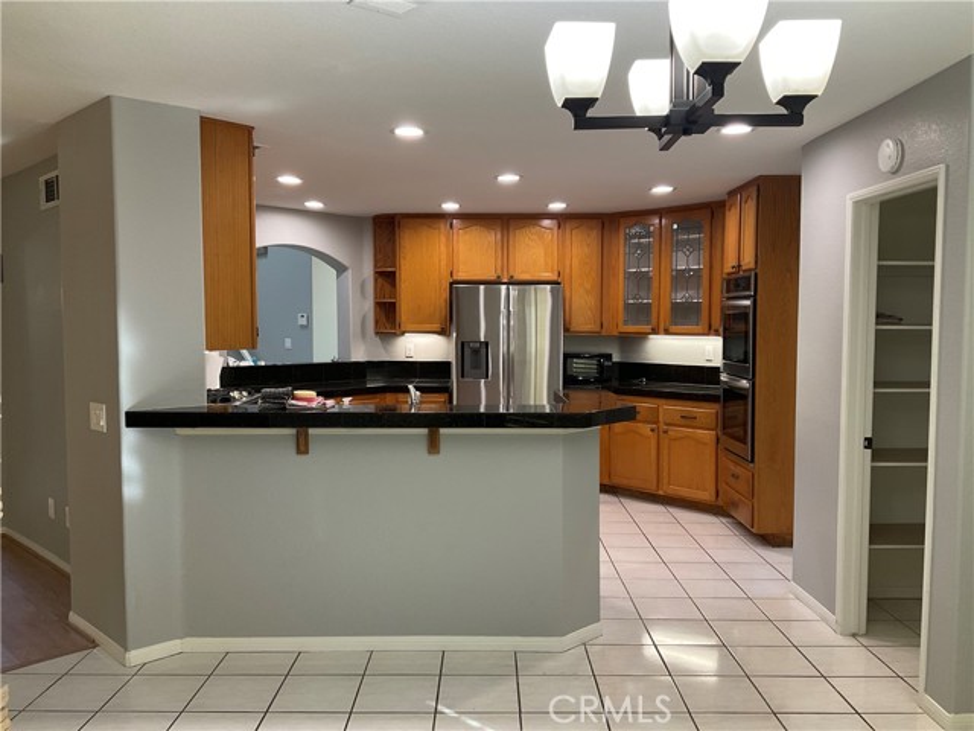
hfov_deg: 61.7
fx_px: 816
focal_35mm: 29
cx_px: 487
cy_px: 366
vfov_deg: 48.2
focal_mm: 3
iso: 64
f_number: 1.8
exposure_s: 1/60
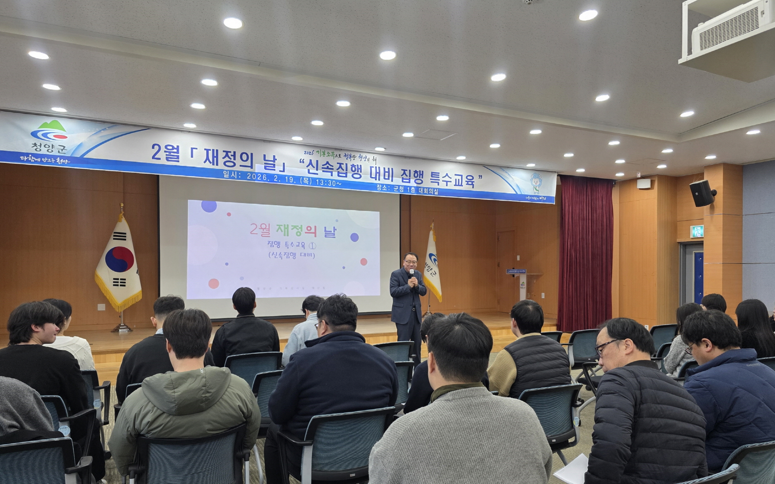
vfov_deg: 49.1
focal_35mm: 25
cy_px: 275
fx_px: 528
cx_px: 390
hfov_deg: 72.5
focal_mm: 6.3
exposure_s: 1/120
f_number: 1.7
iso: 250
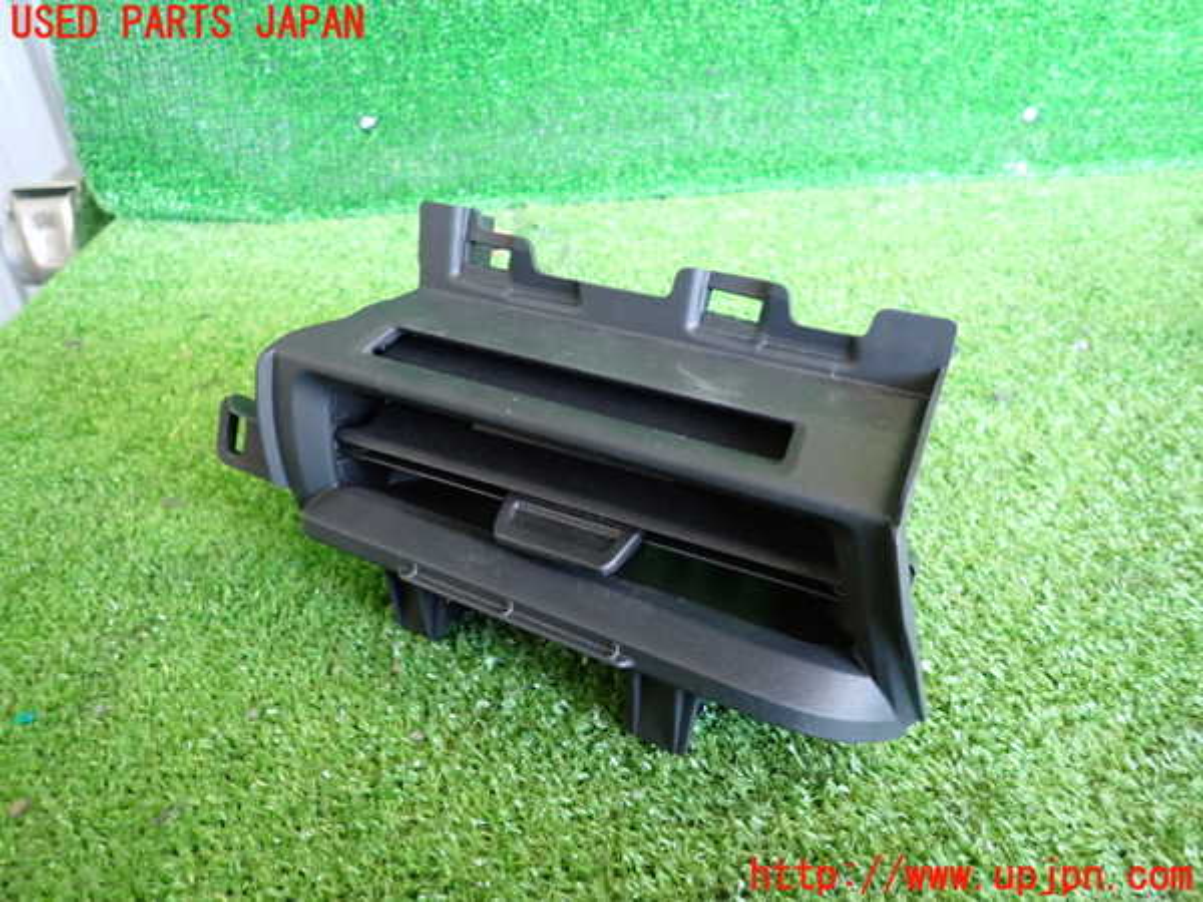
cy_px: 451
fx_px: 869
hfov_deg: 69.4
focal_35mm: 25
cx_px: 602
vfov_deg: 54.9
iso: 800
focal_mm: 4.5
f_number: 2
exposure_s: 1/60
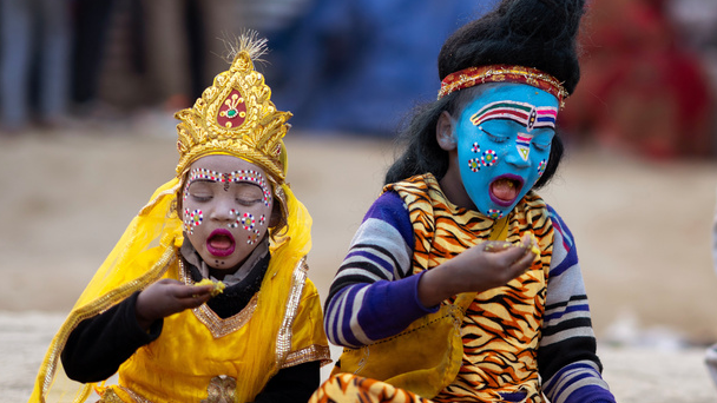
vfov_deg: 8.1
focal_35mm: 150
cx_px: 485
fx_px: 2852
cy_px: 189
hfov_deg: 14.3
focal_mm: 85
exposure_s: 1/320
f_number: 1.4
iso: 100
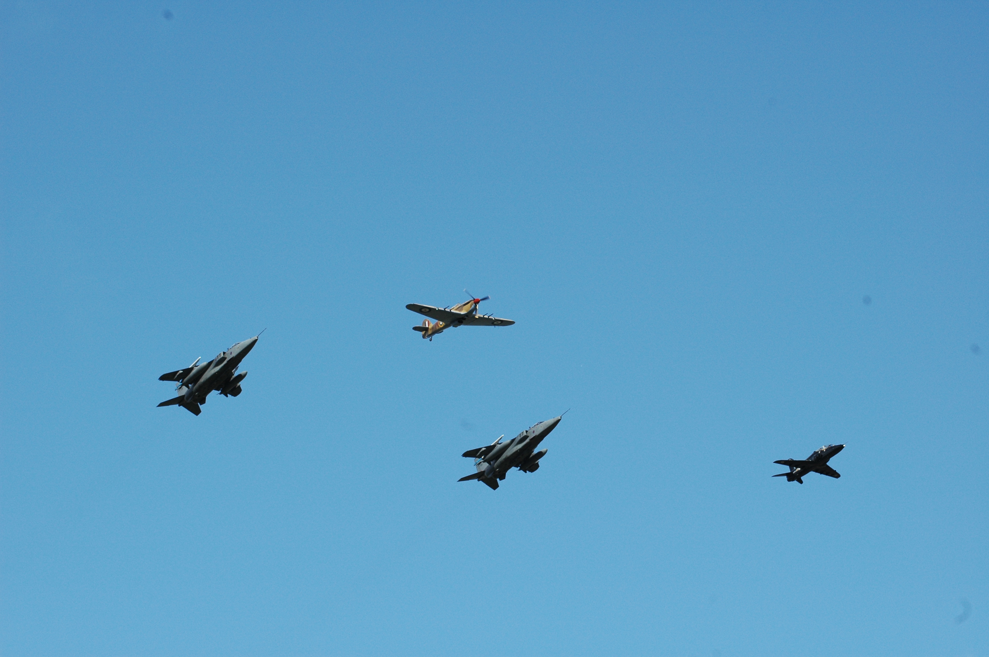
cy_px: 328
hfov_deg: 13.7
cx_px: 494
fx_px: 4117
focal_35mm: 150
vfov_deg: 9.1
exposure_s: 1/640
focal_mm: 100
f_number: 10
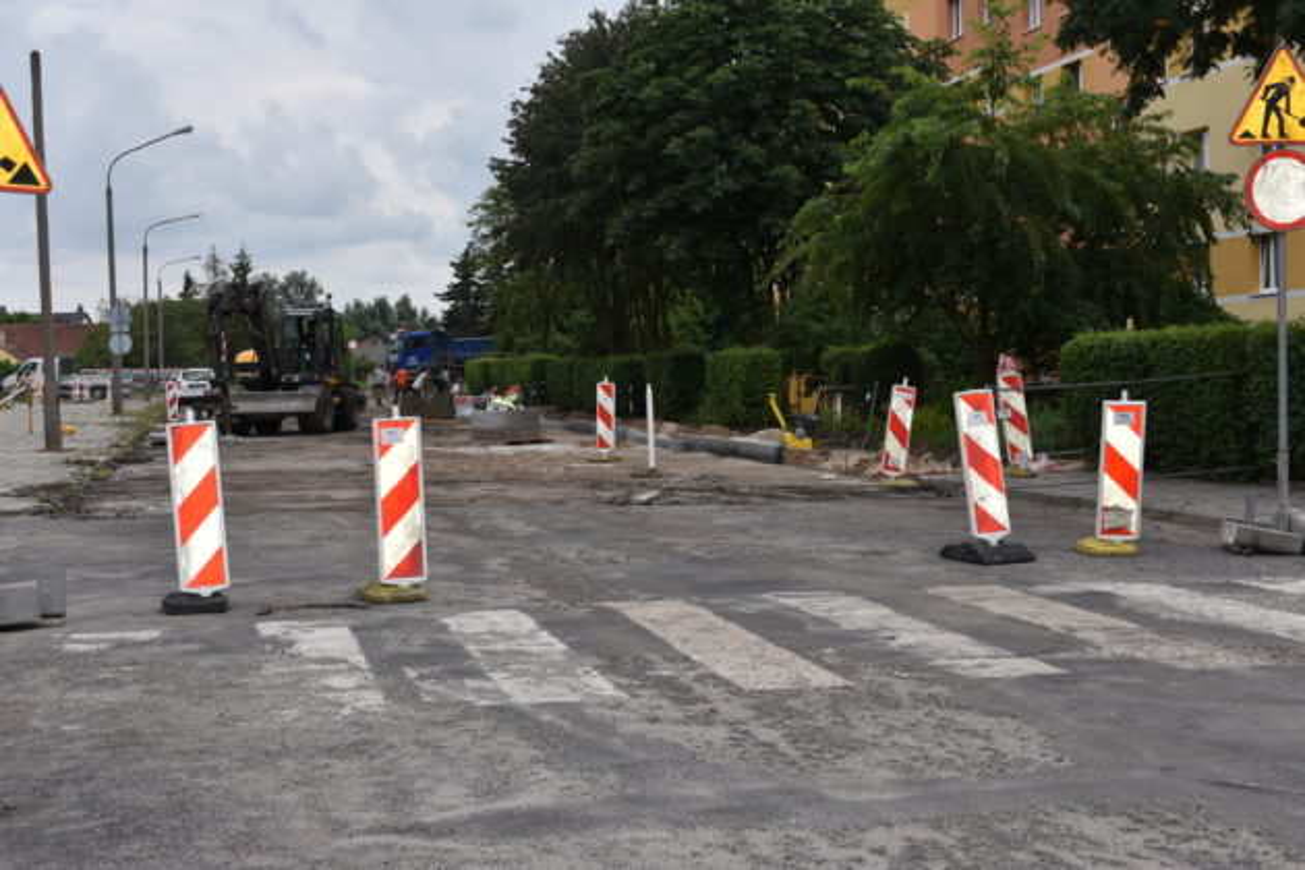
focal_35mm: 54
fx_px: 1957
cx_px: 652
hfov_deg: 36.9
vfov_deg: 25.1
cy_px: 435
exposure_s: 1/250
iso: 100
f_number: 8
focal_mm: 36
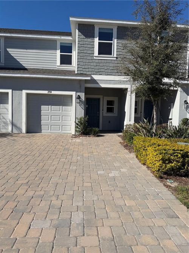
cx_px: 94
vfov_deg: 71.6
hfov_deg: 56.8
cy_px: 126
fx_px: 175
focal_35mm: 24
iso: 80
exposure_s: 1/5714
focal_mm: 6.76
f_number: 1.78
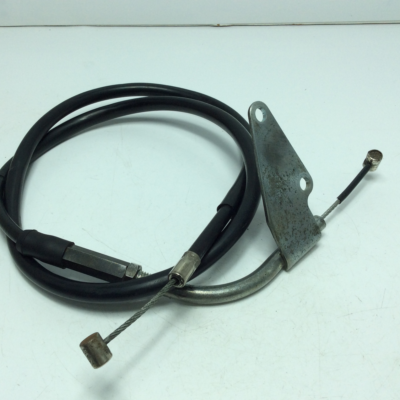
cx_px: 170
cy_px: 201
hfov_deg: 43.7
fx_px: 497
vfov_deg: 43.9
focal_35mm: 38
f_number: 2.4
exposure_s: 1/529
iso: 32
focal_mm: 3.3
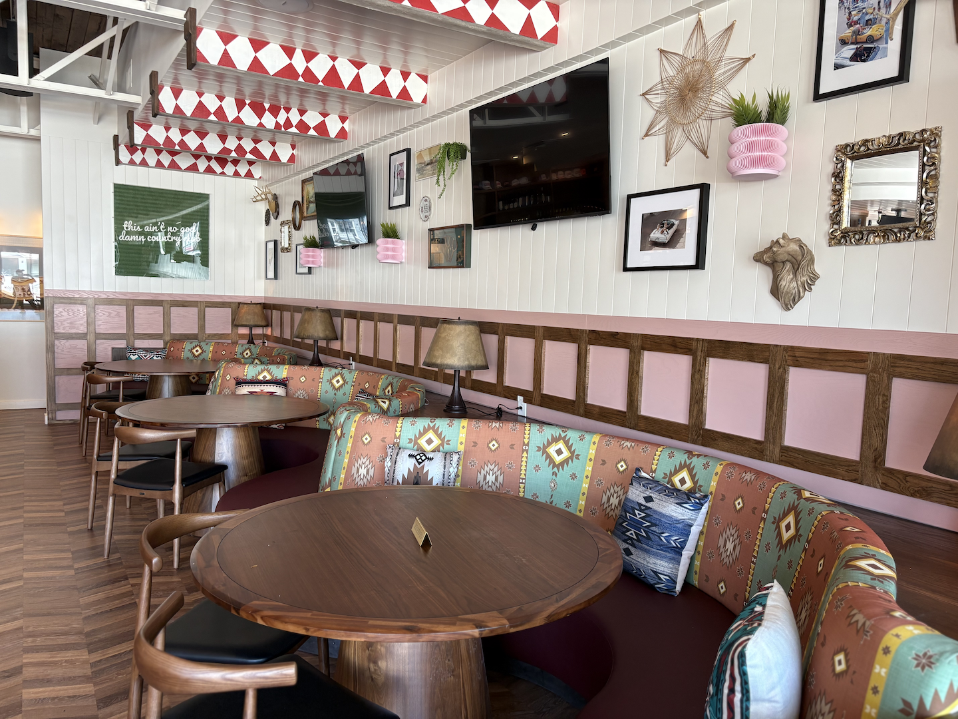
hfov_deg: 67.3
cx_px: 479
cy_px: 360
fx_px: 720
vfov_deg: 53.1
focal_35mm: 26
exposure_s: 1/120
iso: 125
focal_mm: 5.96
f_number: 1.6
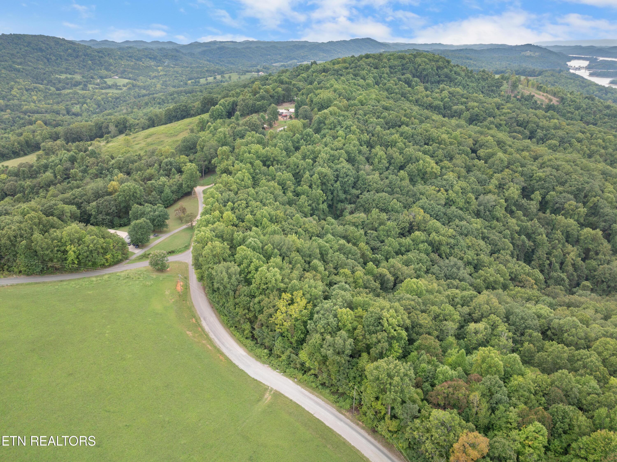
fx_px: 428
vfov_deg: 56.8
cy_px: 231
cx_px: 308
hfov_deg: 71.6
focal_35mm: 24
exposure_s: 1/15
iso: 370
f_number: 2.8
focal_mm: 12.29
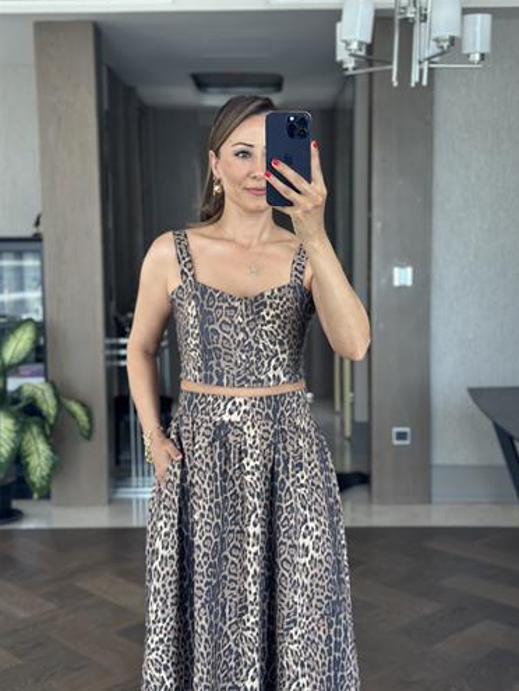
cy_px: 347
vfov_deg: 38.9
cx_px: 264
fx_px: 980
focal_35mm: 49
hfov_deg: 29.7
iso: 100
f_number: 1.78
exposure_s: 1/121
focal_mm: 6.86
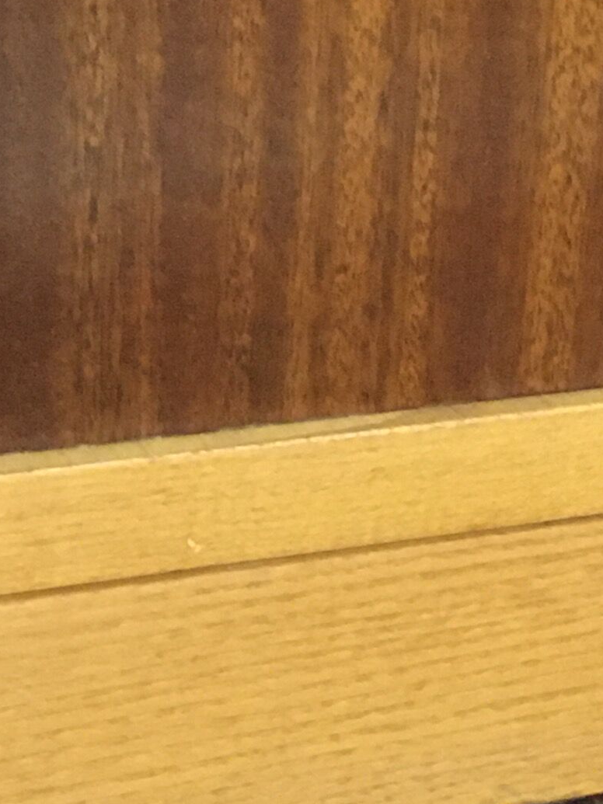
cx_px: 388
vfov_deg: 17.2
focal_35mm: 113
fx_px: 2625
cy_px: 723
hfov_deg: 13.1
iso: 320
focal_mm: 4.15
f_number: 2.2
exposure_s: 1/17
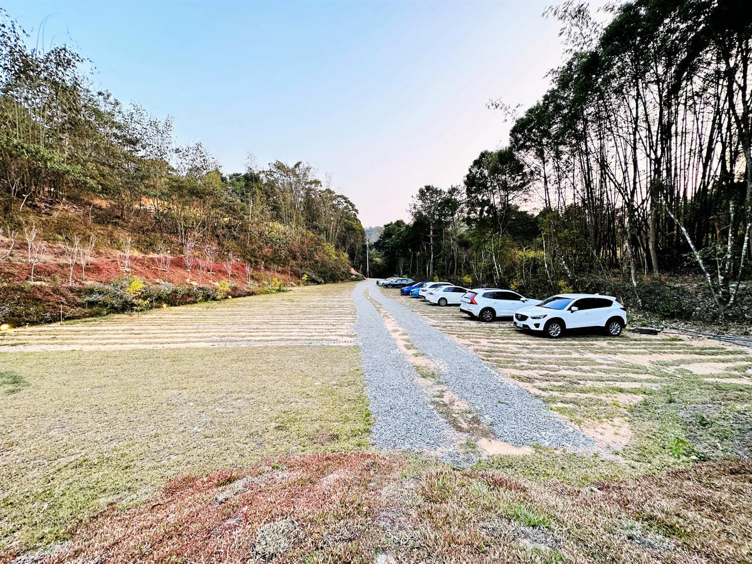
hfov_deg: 102.1
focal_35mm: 14
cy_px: 282
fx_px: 304
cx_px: 376
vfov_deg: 85.7
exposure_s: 1/99
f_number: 2.2
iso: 80
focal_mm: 2.22
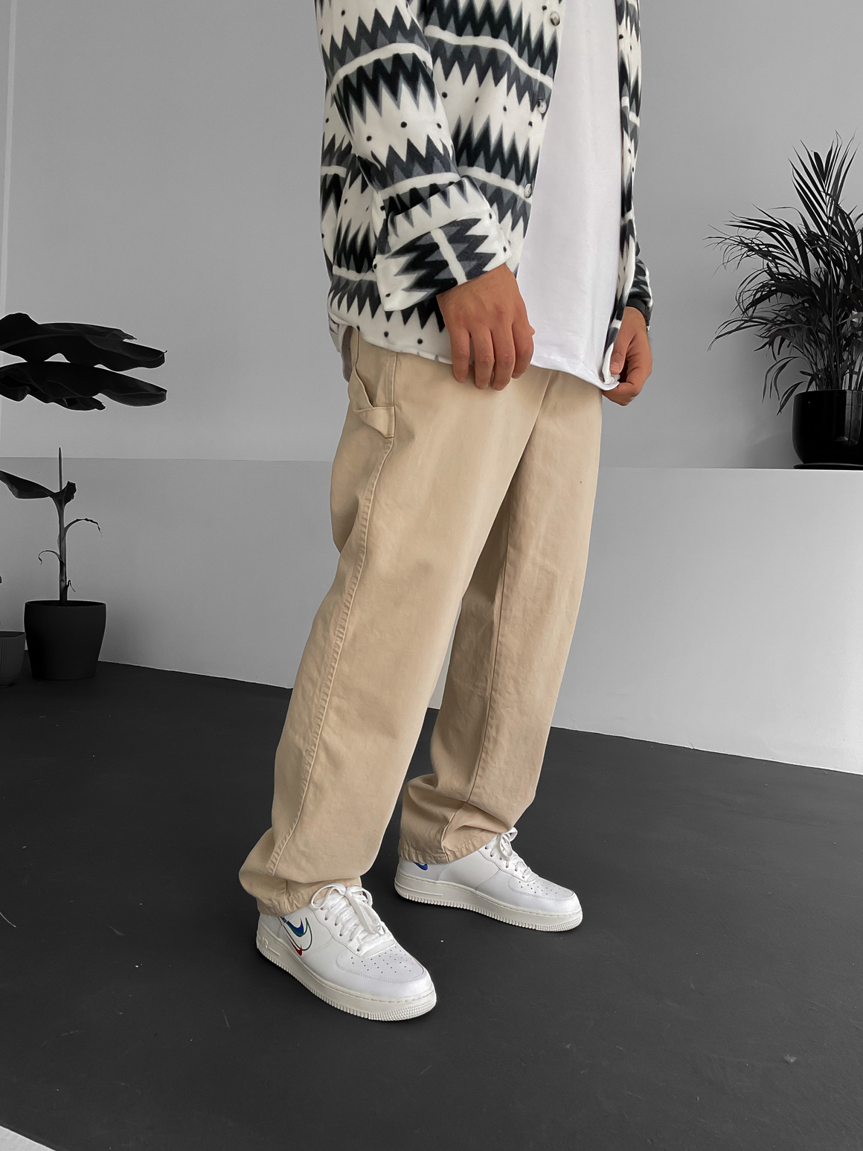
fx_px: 997
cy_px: 578
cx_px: 442
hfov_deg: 46.8
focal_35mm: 30
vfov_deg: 60.0
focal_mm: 3
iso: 32
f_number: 1.8
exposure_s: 1/120
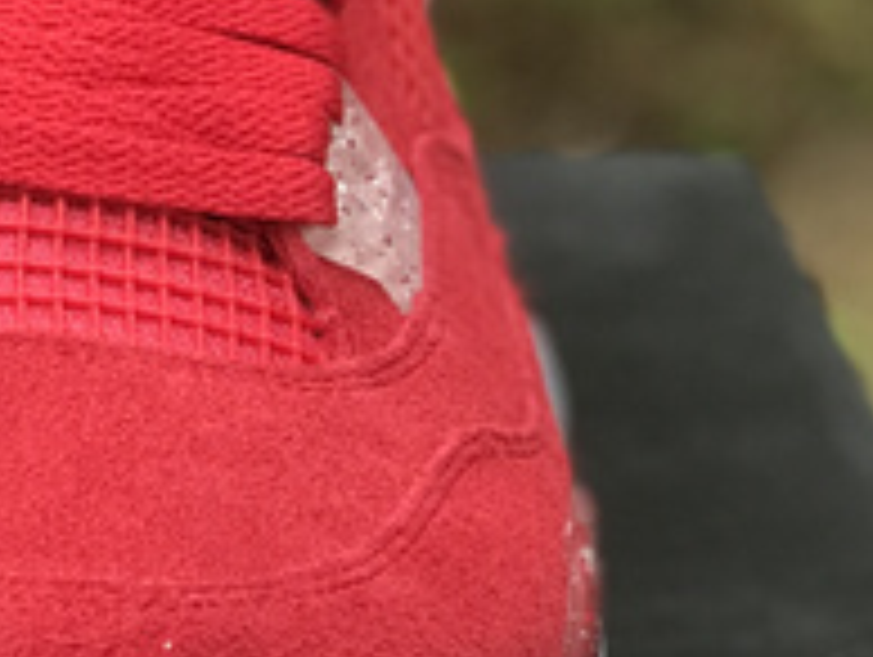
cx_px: -360
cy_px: -38
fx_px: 5479
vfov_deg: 6.8
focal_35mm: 217
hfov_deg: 8.9
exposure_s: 1/50
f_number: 2.8
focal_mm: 6.6
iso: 50
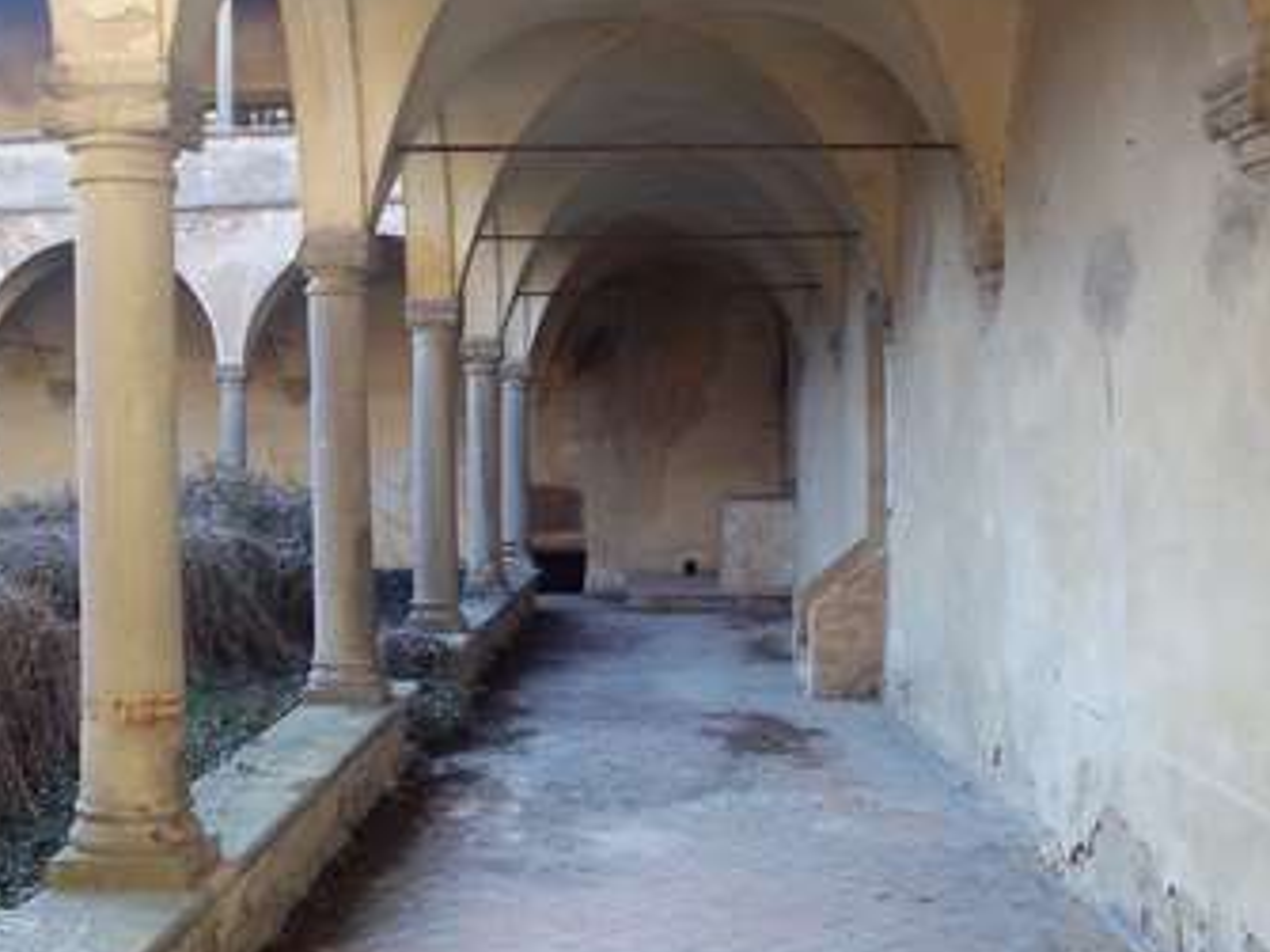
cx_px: 550
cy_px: 470
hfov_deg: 43.8
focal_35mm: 43
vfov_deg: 33.6
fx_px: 1577
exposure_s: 1/40
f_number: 3.1
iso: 80
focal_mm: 6.5
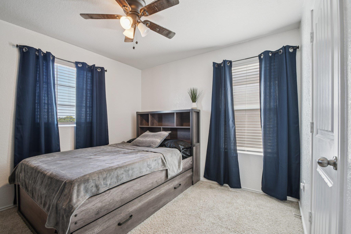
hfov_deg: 100.4
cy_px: 117
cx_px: 176
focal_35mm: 15
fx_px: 146
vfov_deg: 77.3
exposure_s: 1/10
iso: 400
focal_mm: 10
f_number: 8
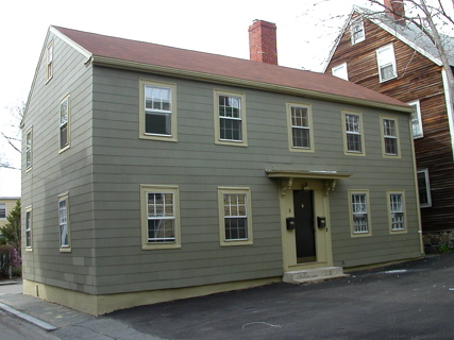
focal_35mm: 39
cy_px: 175
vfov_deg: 36.8
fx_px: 511
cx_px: 228
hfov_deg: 47.9
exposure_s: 1/192
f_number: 4.5
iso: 100
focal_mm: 5.6
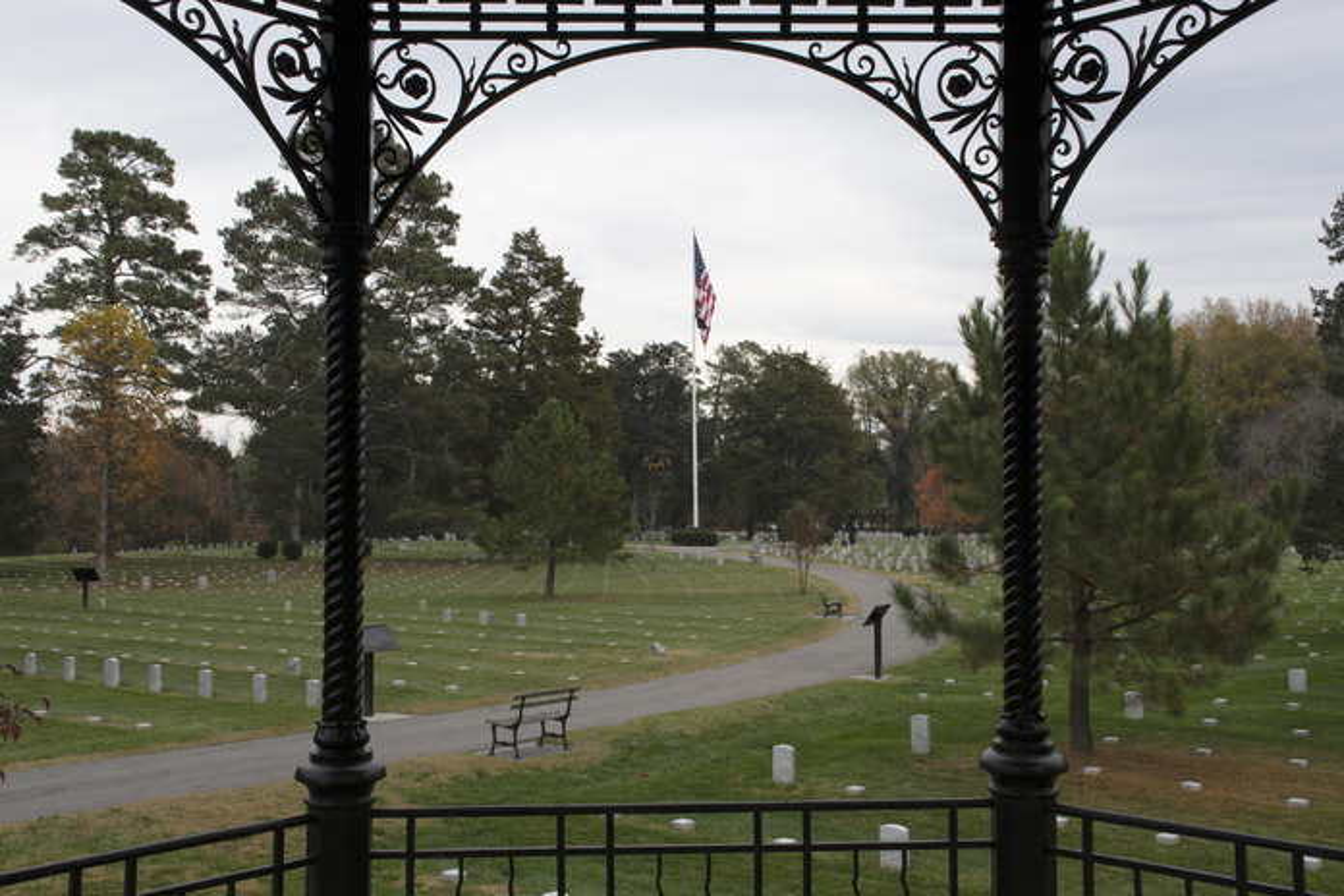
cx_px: 672
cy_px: 448
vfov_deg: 33.4
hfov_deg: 48.5
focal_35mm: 40
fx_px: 1493
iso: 400
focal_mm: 27
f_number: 10
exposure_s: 1/250
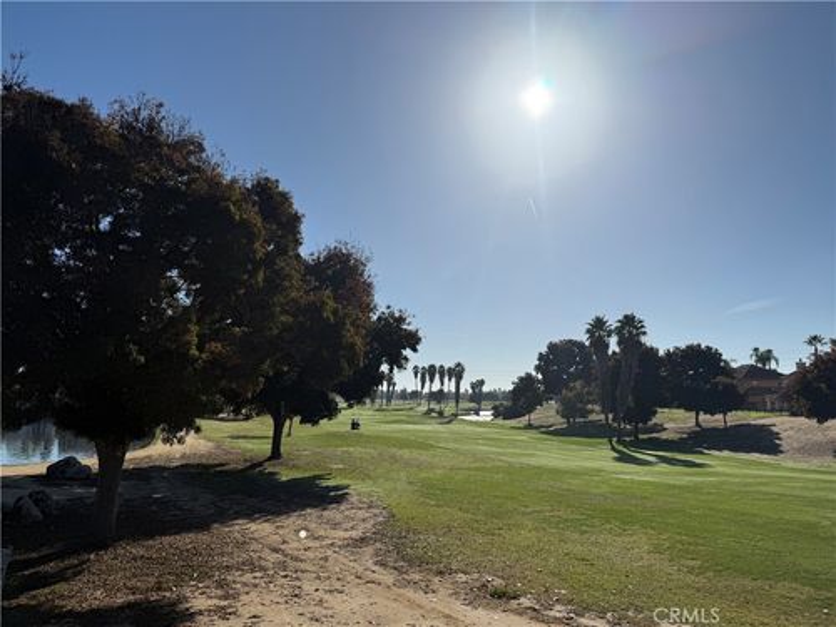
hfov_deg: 71.6
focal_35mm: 24
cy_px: 314
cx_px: 418
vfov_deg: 56.8
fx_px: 580
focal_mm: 6.76
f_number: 1.78
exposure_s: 1/14286
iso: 64
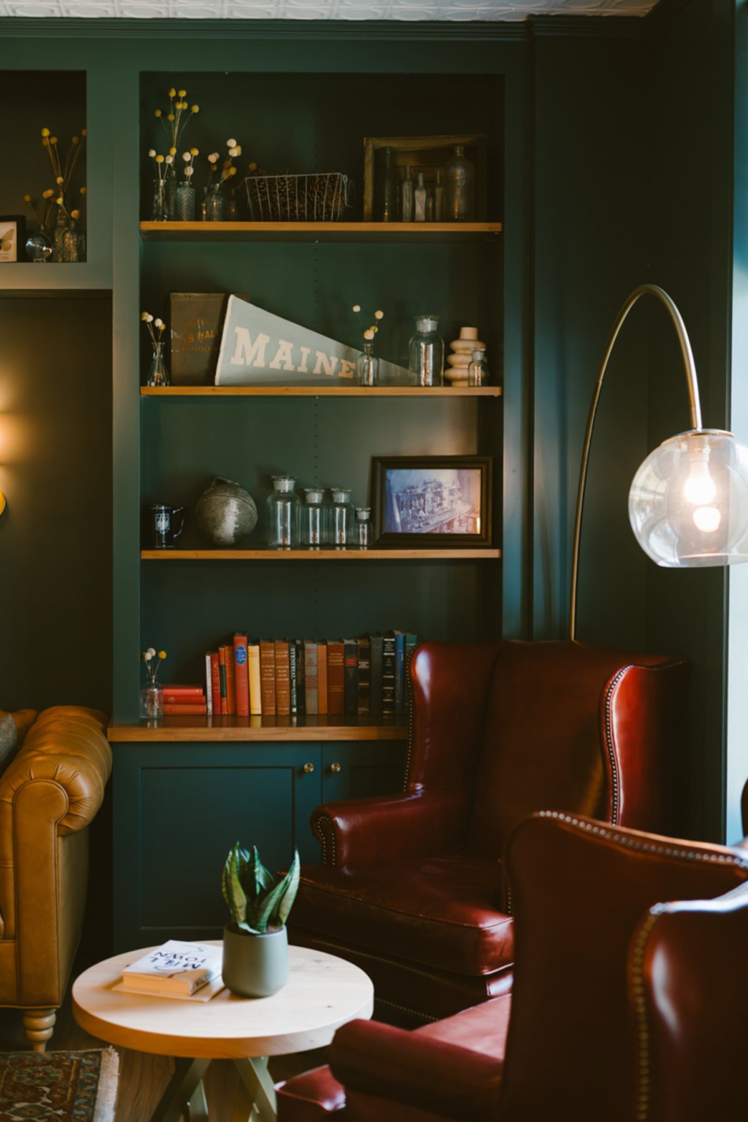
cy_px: 561
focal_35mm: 50
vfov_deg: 39.6
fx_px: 1558
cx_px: 374
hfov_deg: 27.0
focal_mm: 50
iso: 2000
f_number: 2.8
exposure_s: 1/250
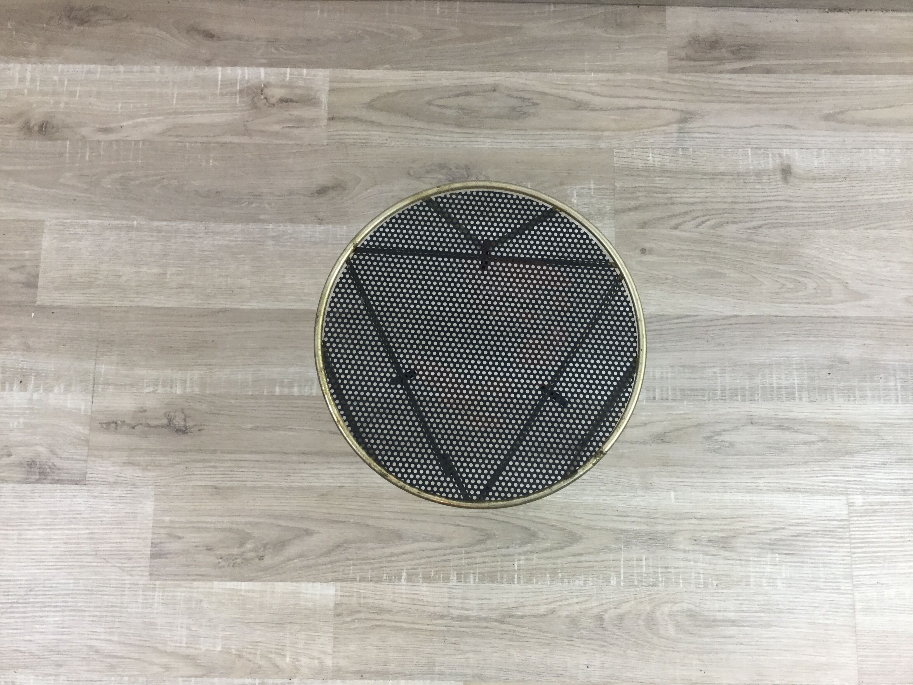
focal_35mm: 31
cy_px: 342
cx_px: 456
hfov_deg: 58.4
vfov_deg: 45.4
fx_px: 818
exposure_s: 1/33
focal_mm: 3.3
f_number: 2.4
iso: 64
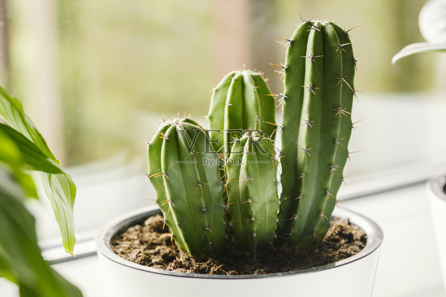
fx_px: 1115
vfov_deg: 15.2
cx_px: 223
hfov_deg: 22.6
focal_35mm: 90
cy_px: 148
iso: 800
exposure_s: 1/125
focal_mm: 60
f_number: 3.6
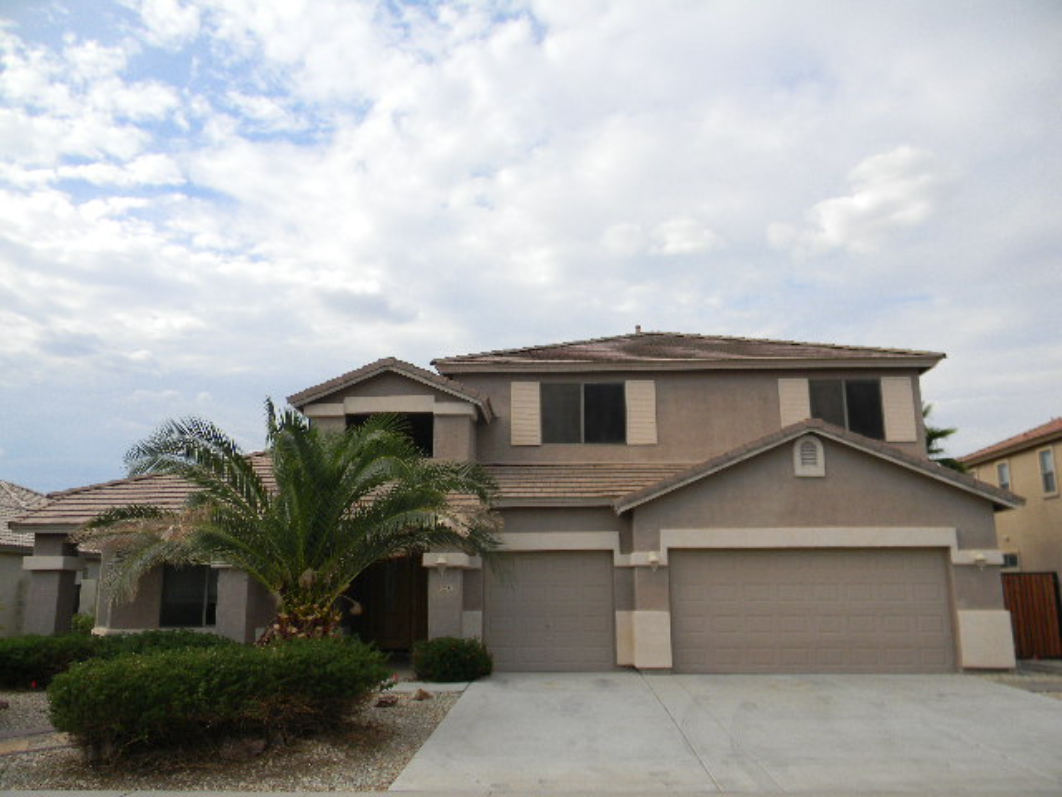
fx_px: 859
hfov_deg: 63.4
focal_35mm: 28
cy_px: 398
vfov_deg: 49.7
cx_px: 531
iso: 112
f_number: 7
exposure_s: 1/282
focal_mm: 5
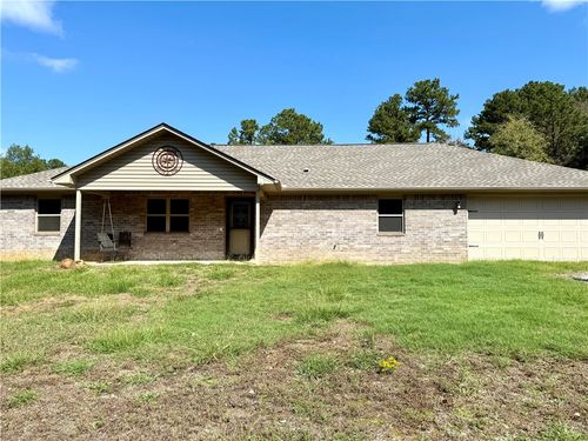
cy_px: 220
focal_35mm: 24
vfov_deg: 56.8
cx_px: 294
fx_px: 408
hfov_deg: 71.6
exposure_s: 1/4405
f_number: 1.78
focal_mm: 6.76
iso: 80
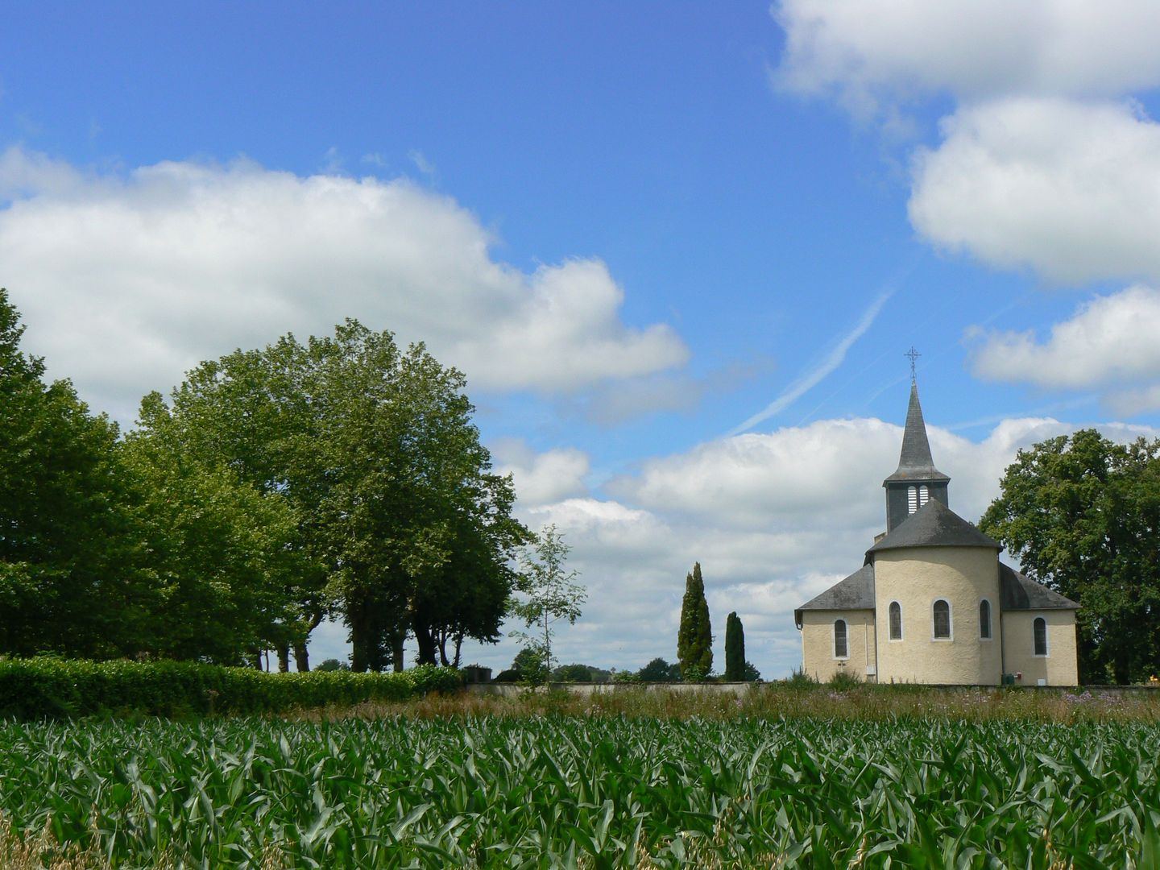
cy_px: 435
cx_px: 580
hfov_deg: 33.2
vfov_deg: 25.2
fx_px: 1944
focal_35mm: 58
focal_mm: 9.6
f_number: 8
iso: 80
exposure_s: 1/400
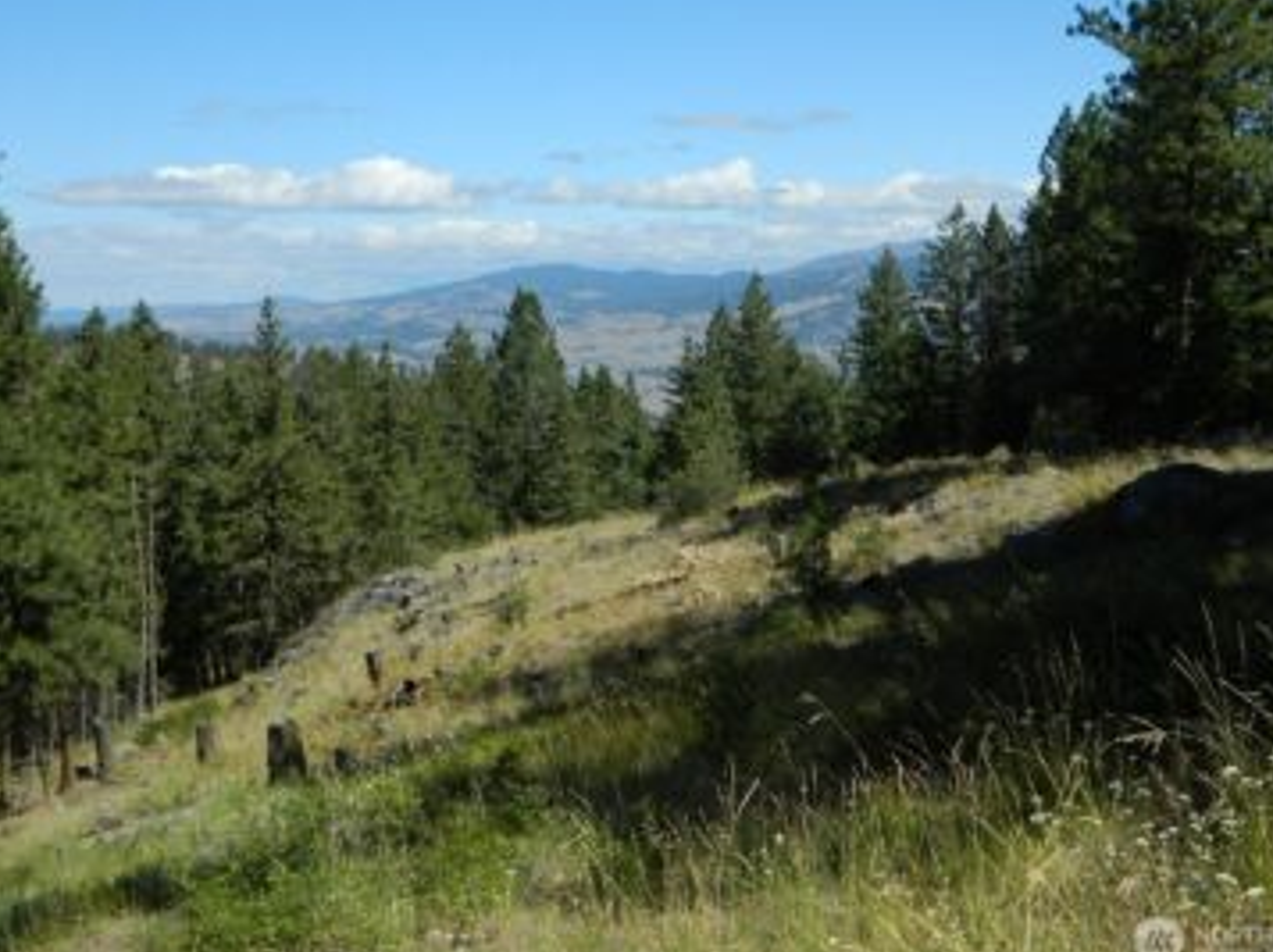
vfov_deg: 31.5
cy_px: 442
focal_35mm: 46
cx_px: 653
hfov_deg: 41.3
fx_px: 1690
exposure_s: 1/1000
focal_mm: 7.3
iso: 80
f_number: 3.5
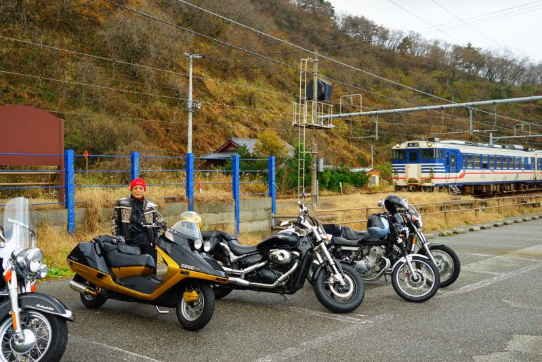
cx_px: 271
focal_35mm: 37
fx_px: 557
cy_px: 181
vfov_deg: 36.0
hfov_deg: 51.9
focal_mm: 37
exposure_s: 1/90
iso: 100
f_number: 5.6
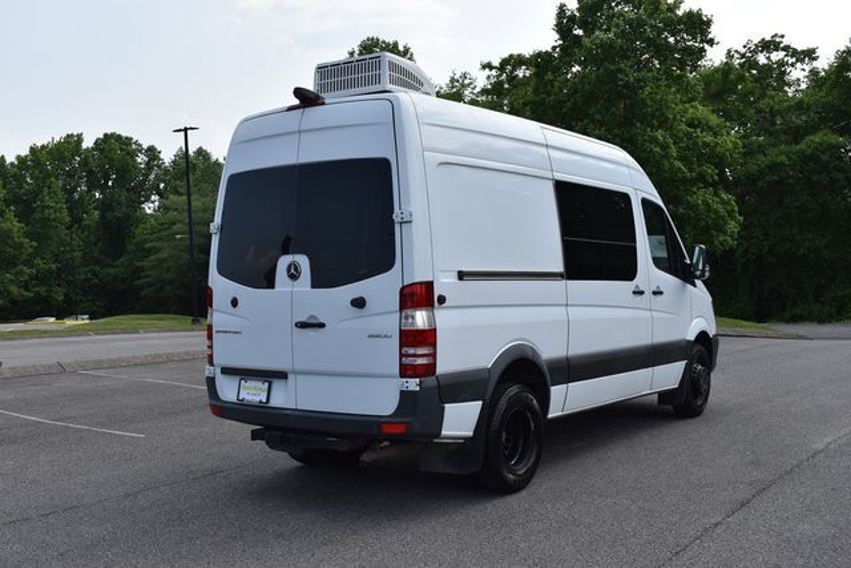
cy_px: 284
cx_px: 426
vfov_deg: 34.2
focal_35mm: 39
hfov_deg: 49.5
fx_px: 922
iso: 100
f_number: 8
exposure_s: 1/250
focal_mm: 26
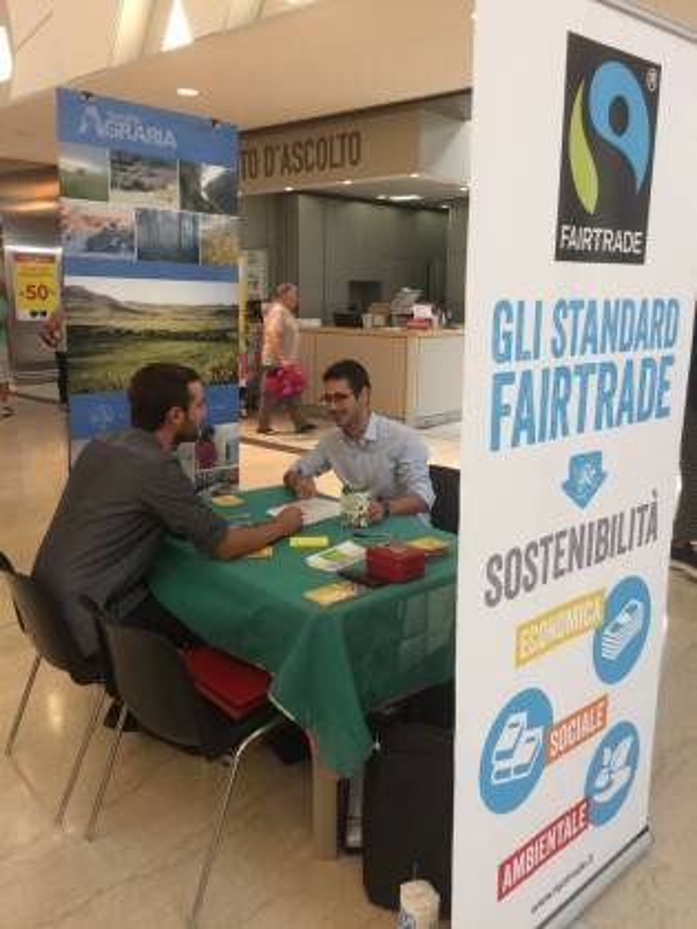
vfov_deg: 61.7
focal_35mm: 29
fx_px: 779
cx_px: 348
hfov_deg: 48.2
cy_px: 464
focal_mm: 4.15
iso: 64
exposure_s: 1/33
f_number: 2.2
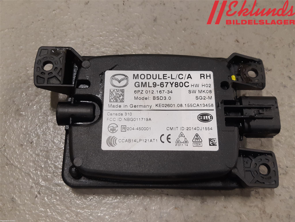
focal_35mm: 26
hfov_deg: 67.3
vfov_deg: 53.1
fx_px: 222
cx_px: 148
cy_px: 111
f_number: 1.7
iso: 100
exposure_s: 1/50
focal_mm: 3.93
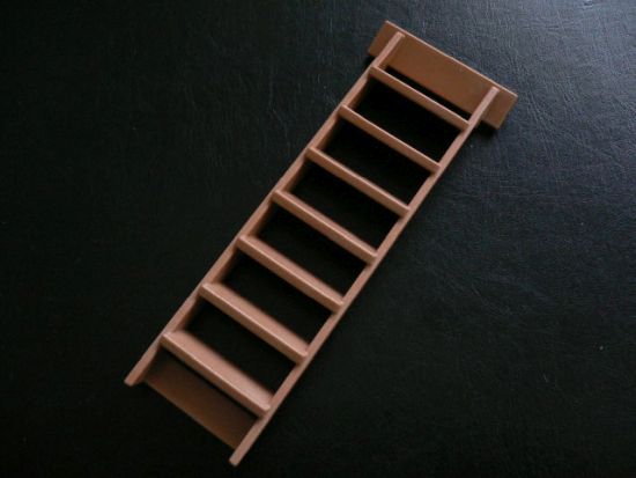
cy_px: 239
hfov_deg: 52.6
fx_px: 643
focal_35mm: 35
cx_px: 318
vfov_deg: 40.7
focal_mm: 5.8
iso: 200
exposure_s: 1/8
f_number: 2.8
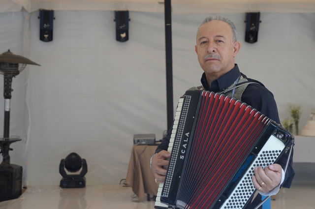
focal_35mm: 82
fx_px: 721
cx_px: 158
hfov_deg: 24.6
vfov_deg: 16.5
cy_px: 104
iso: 640
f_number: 5.6
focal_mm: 55
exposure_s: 1/250
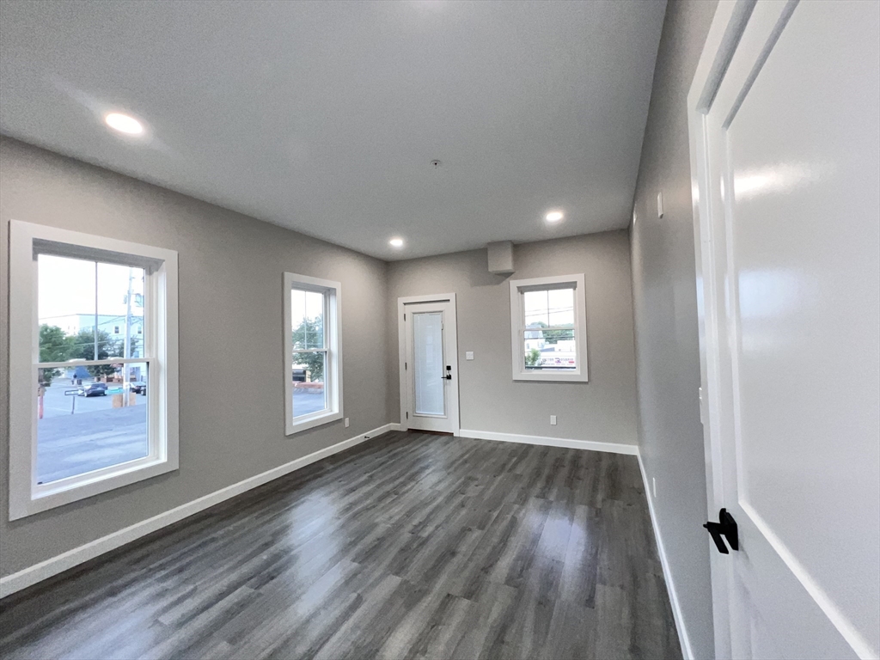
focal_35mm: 13
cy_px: 330
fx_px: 330
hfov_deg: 106.2
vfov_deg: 89.9
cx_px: 440
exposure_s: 1/121
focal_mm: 1.57
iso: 160
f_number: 1.8
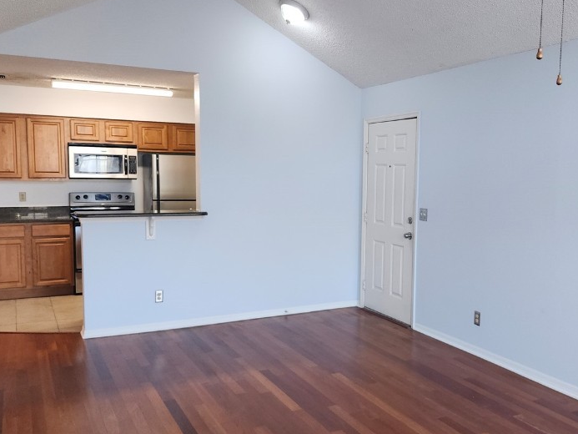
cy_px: 221
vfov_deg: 41.8
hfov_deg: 53.3
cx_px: 362
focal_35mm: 34
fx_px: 568
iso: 125
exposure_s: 1/60
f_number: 1.8
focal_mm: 5.54
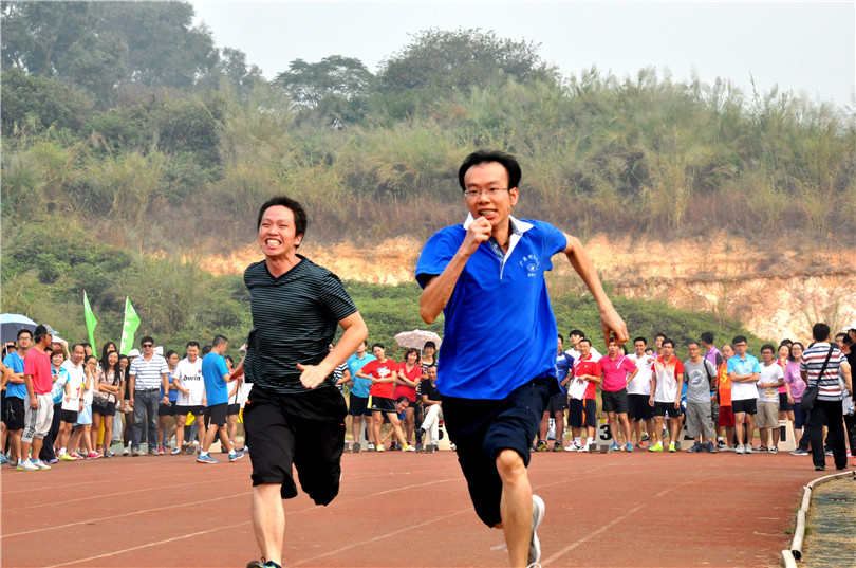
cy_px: 284
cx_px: 428
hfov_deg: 15.2
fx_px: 3204
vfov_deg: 10.1
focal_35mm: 135
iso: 1000
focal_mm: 90
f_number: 14
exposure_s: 1/800
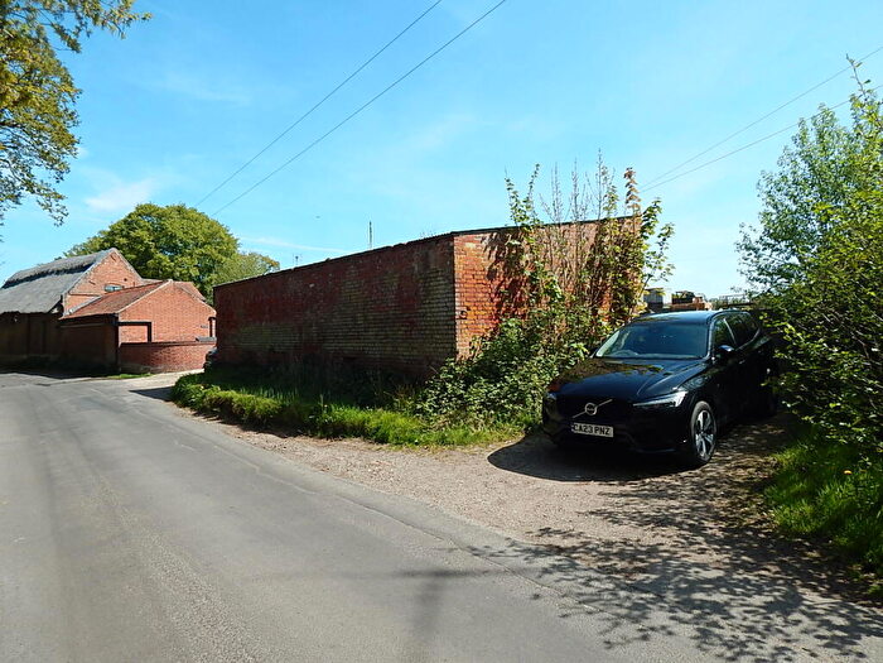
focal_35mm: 22
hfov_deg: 76.4
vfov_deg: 61.1
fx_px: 561
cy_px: 332
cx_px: 442
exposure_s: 1/1250
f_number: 3
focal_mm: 4
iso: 125
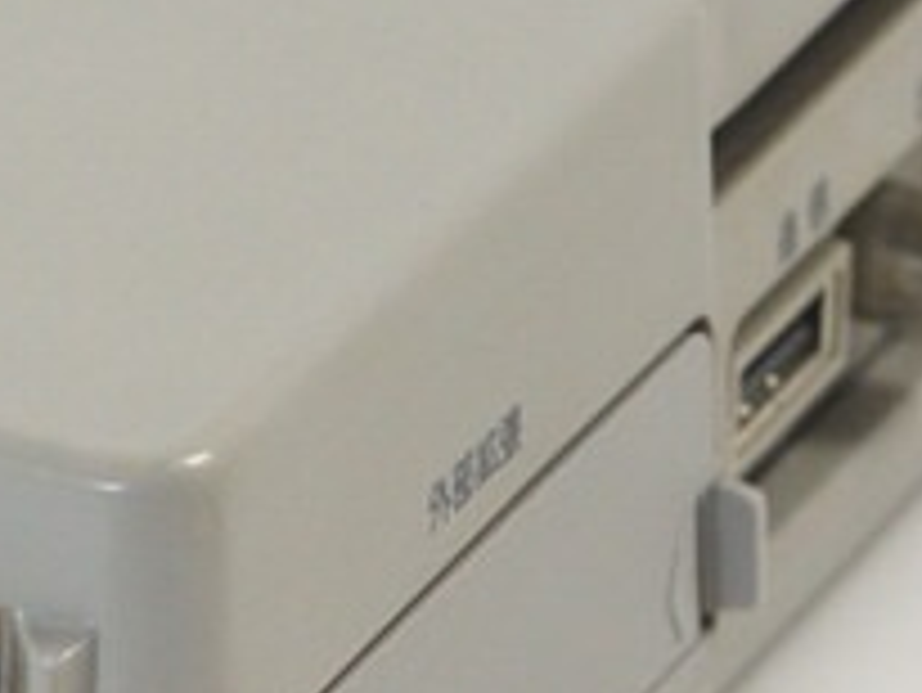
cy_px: -117
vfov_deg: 3.5
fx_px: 11247
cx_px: -373
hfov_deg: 4.7
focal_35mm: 422
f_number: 6.3
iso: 800
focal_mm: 50
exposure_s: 1/80
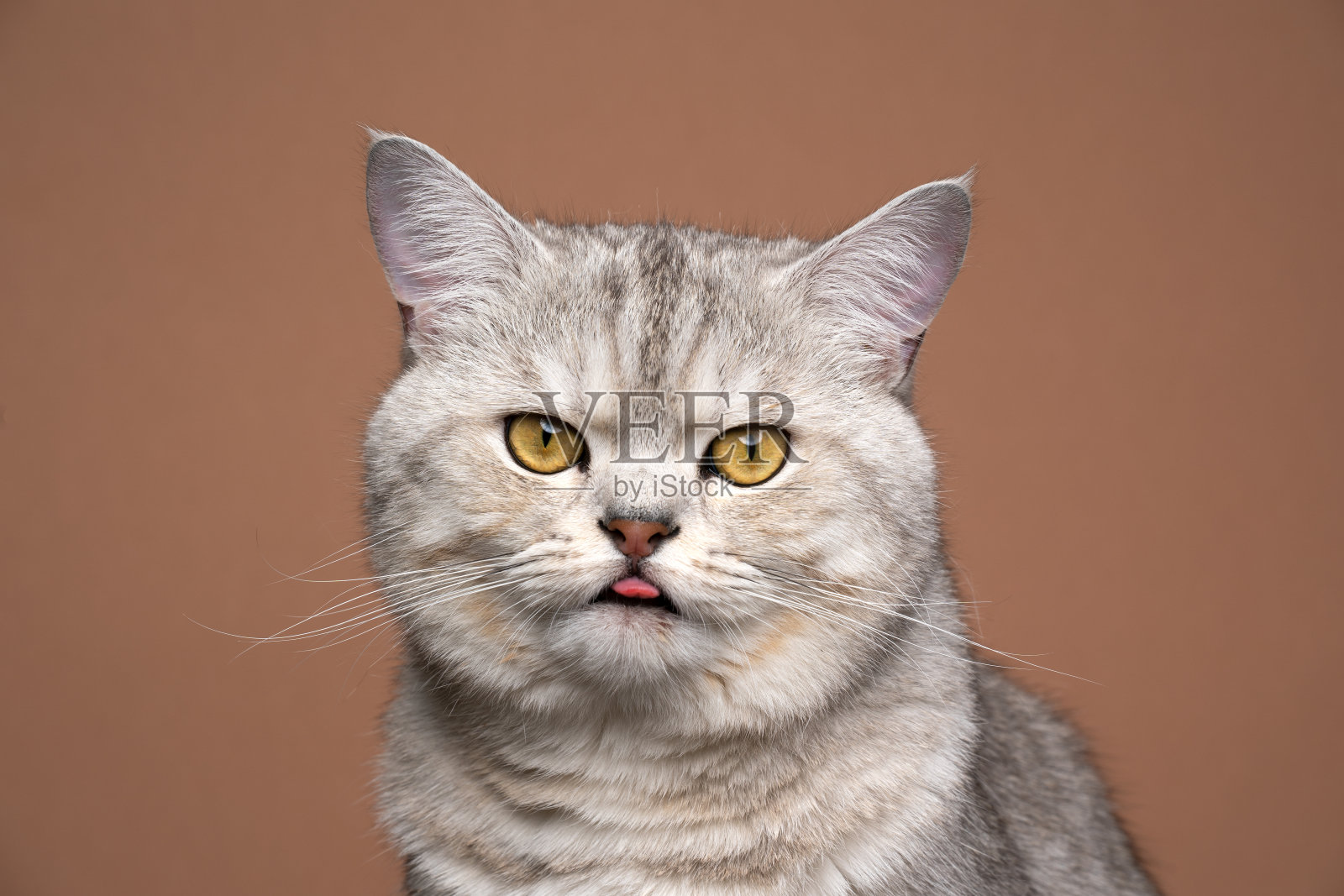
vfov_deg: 9.5
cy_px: 448
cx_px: 672
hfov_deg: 14.2
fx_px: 5376
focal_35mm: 144
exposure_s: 1/160
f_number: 10
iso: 125
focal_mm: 144
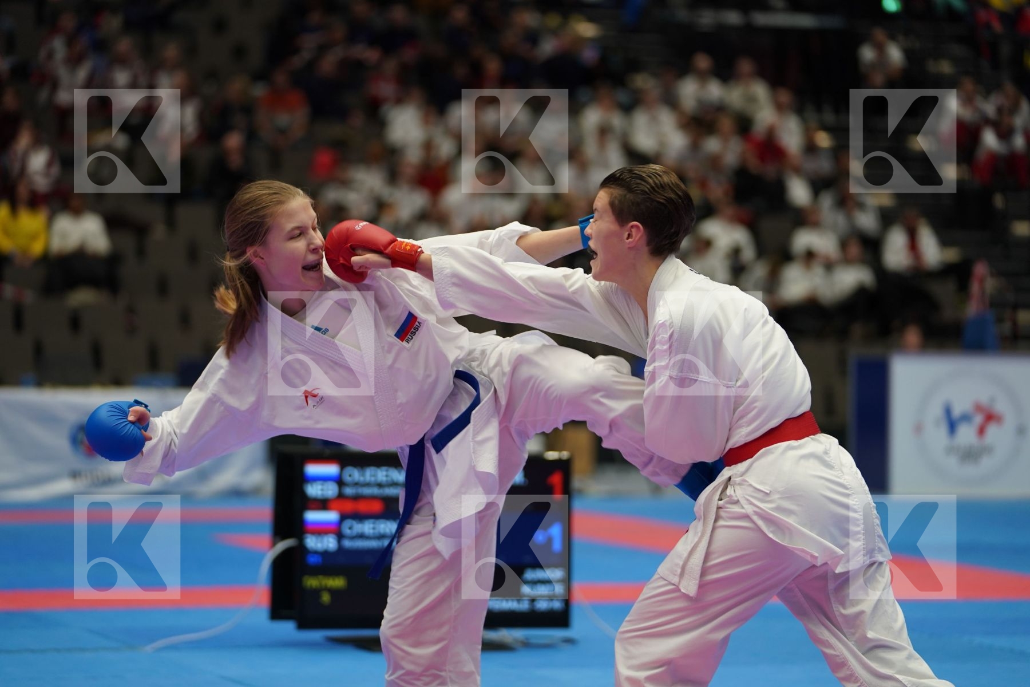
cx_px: 515
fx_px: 3719
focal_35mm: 130
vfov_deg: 10.5
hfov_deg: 15.8
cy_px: 344
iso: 1000
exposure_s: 1/500
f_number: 2.8
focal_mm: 130
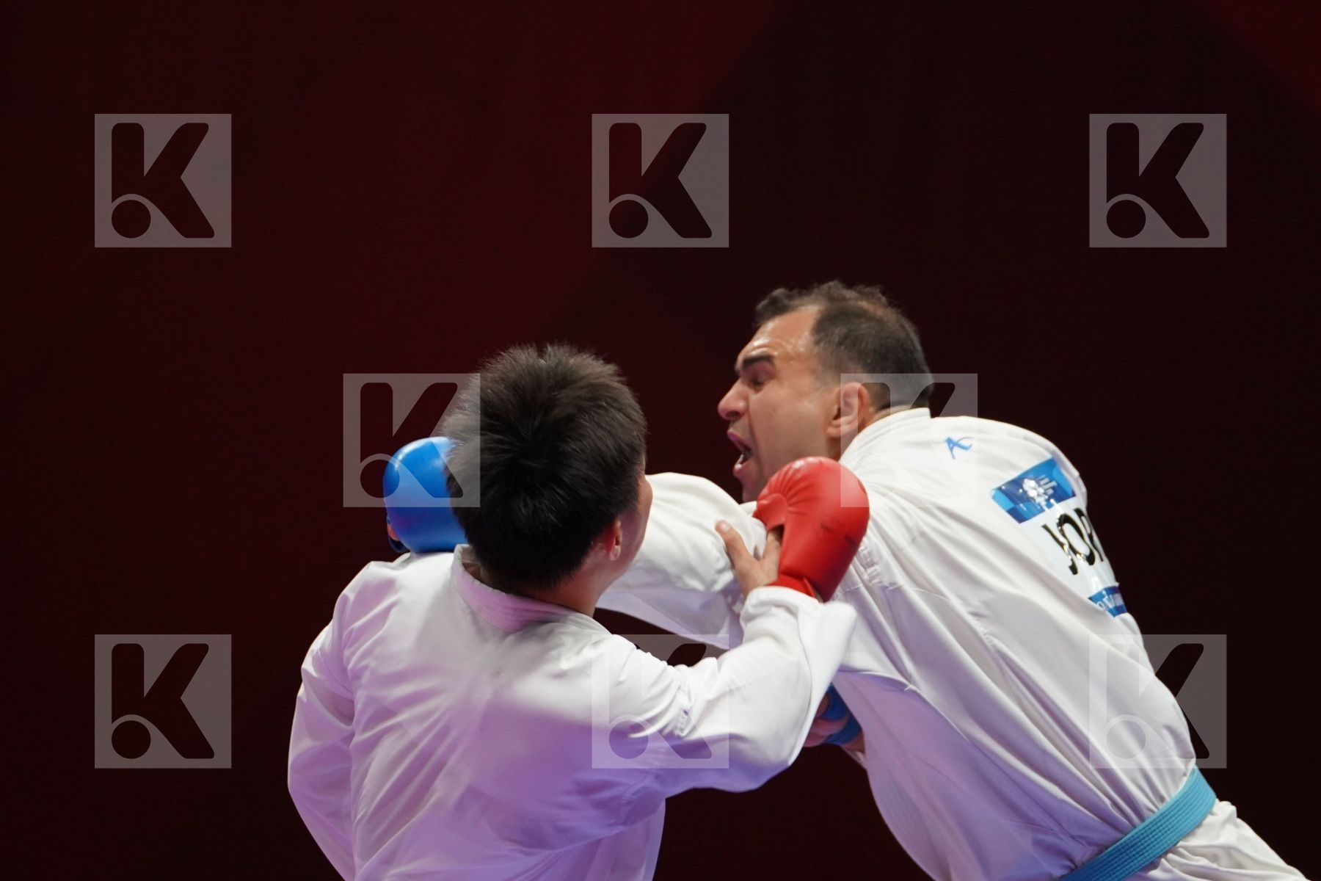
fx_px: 14567
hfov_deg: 5.2
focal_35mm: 397
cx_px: 660
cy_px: 440
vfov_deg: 3.5
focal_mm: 265
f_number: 4
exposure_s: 1/1000
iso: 2500
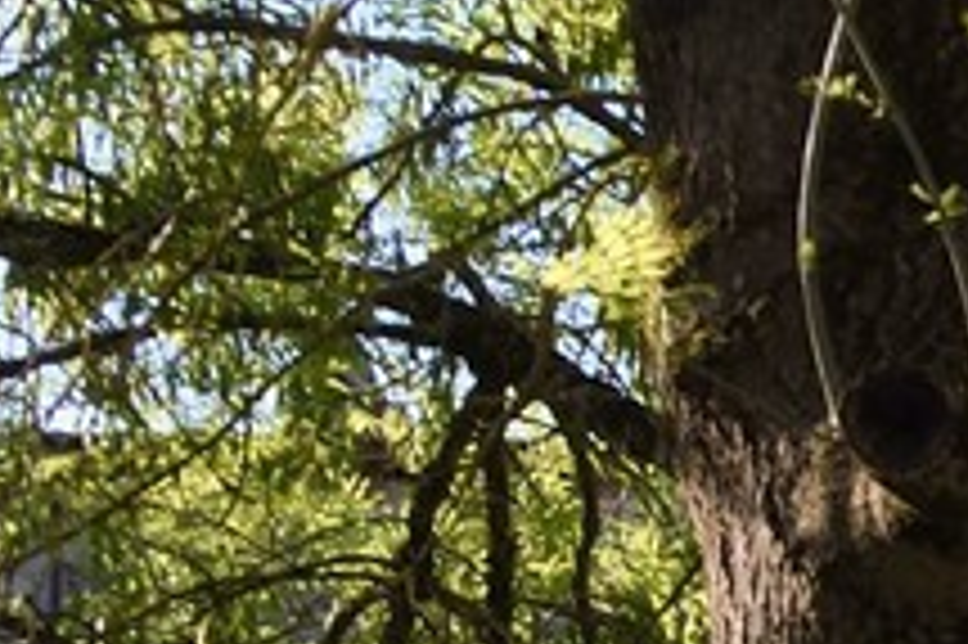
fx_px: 4809
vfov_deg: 6.7
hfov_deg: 8.6
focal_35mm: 179
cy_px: 2105
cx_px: 3309
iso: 200
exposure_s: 1/200
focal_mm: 24
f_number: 9
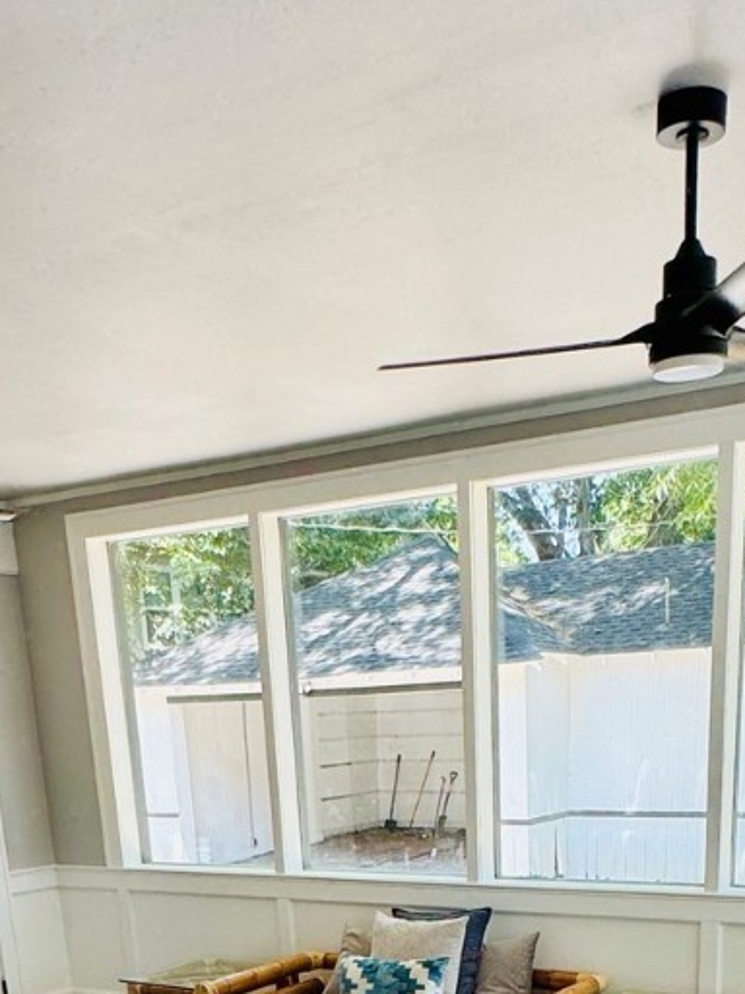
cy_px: 1089
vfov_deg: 37.6
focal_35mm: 42
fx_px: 1205
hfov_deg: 34.3
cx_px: 417
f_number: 2.2
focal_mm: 2.22
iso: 40
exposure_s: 1/122
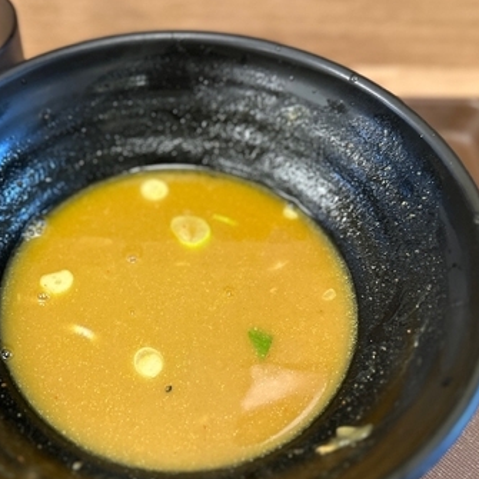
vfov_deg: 43.7
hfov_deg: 43.2
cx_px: 156
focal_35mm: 38
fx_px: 595
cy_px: 277
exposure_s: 1/50
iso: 320
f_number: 1.78
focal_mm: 6.86
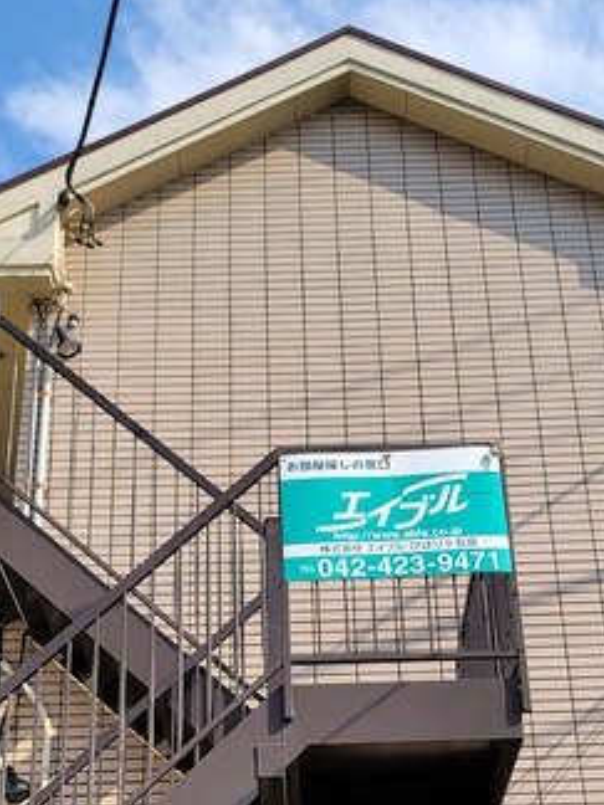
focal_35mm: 54
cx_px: 327
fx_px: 1256
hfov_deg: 27.0
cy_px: 703
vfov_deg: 33.9
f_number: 1.8
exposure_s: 1/800
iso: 20
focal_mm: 7
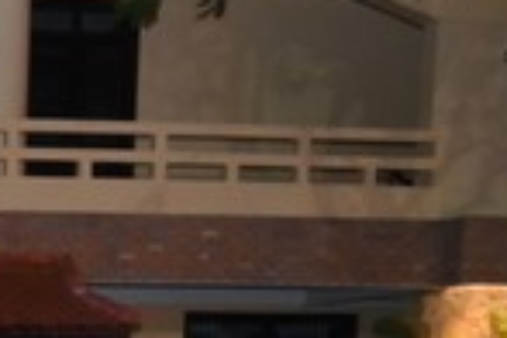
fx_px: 1493
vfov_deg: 11.5
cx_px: -310
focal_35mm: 106
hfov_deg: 17.0
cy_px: 700
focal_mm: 24
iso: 1000
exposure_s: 1/125
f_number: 4
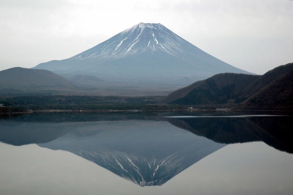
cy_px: 98
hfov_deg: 33.4
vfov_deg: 22.6
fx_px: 488
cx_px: 146
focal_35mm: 60
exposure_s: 1/1000
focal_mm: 40
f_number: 5
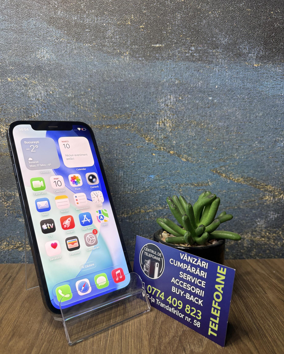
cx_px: 138
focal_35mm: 28
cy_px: 194
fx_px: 294
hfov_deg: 51.5
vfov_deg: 62.1
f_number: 1.6
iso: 125
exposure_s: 1/108
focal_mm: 5.96
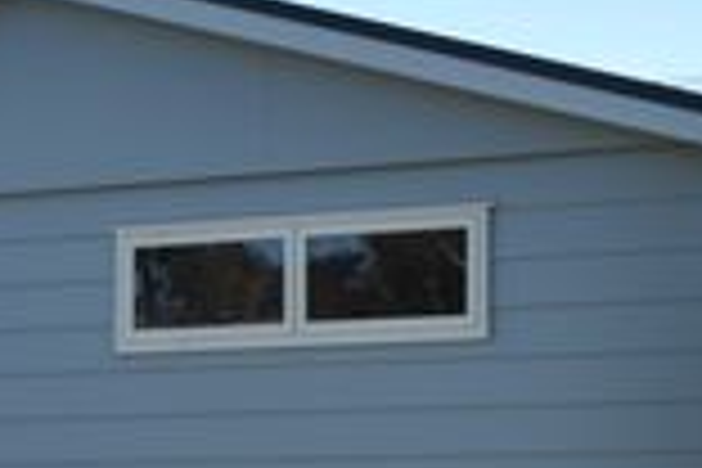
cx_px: 459
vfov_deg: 8.3
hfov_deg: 12.7
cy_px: 662
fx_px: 3159
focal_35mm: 162
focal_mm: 22
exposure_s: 1/320
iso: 200
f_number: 9
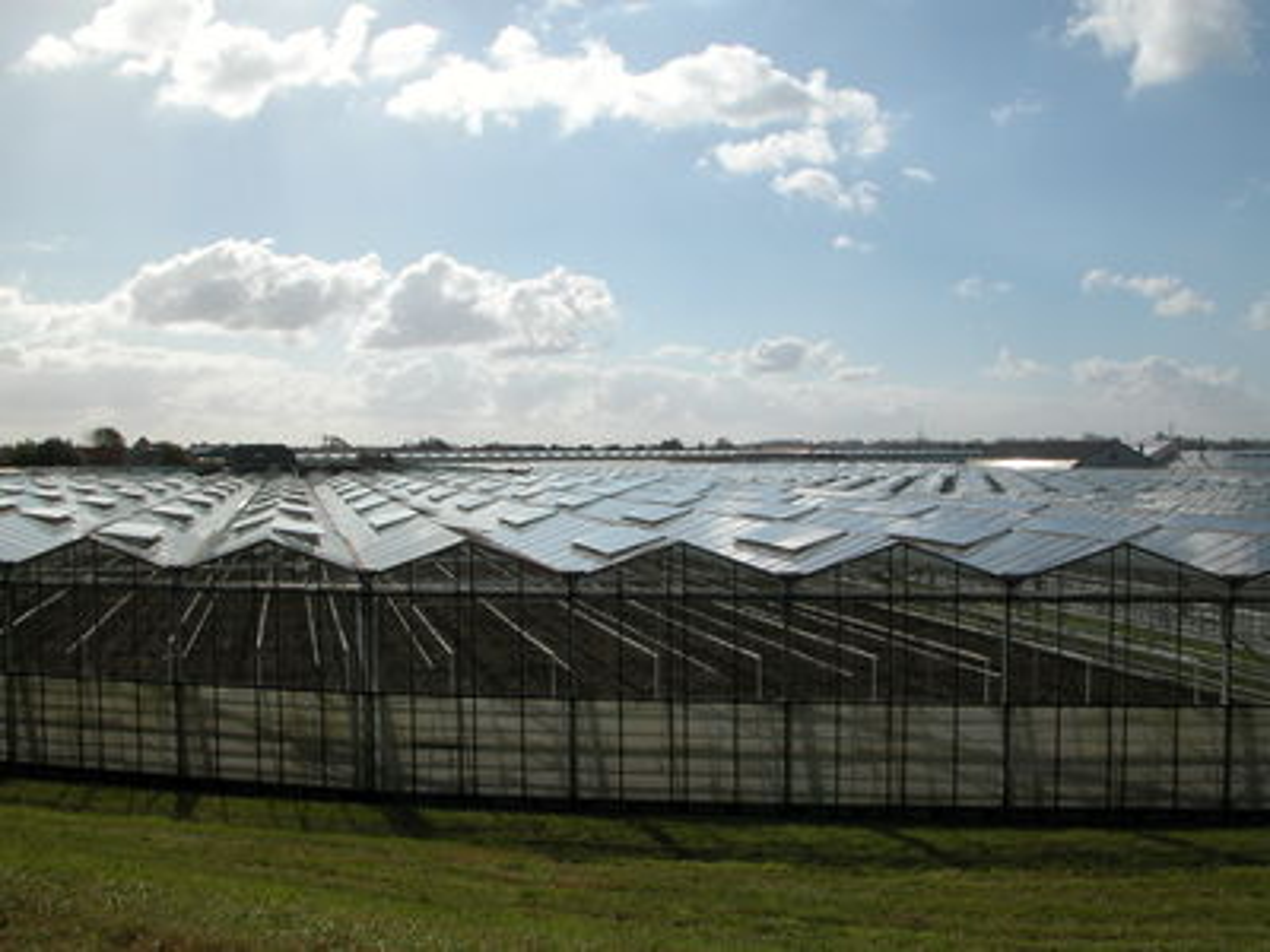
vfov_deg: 41.8
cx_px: 635
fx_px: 1247
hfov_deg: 54.0
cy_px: 476
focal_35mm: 34
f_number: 8
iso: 100
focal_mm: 8.9
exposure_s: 1/650
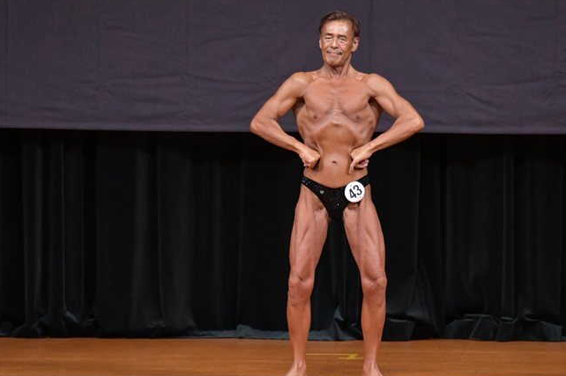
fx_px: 4839
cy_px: 203
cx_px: 337
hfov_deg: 6.7
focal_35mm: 308
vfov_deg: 4.5
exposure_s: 1/400
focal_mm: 170
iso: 5000
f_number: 5.6
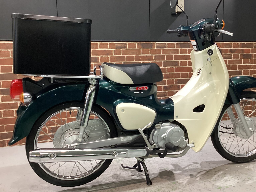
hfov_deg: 47.7
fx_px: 288
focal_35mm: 39
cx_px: 147
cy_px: 88
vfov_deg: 36.8
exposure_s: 1/60
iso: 320
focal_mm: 3.3
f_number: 2.4
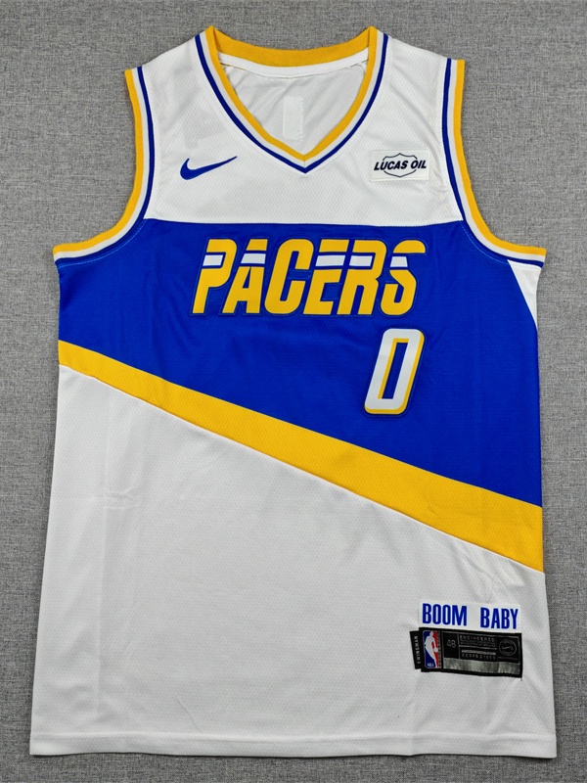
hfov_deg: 54.9
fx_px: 565
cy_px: 392
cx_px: 294
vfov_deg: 69.4
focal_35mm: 25
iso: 64
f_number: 1.9
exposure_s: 1/100
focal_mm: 5.3
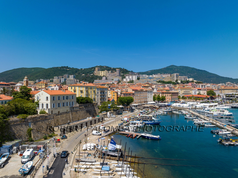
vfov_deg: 56.8
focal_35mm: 24
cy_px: 89
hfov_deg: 71.6
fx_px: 165
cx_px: 119
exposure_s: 1/200
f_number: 11
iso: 100
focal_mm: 12.3
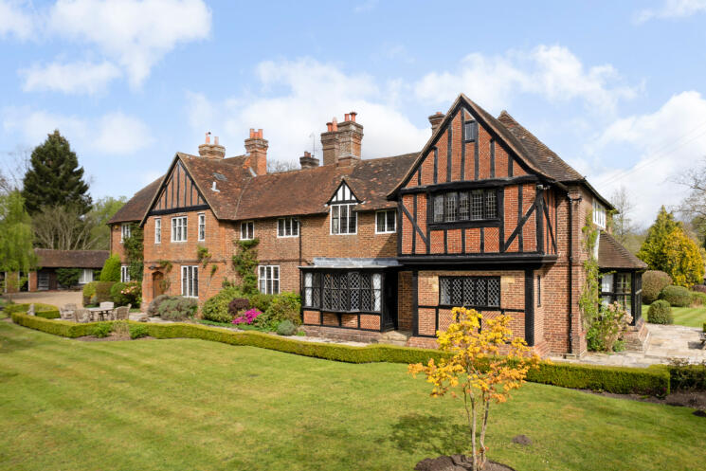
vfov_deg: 57.0
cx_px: 394
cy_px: 271
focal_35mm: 22
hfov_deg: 78.3
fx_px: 431
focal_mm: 16
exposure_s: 1/160
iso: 100
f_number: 9
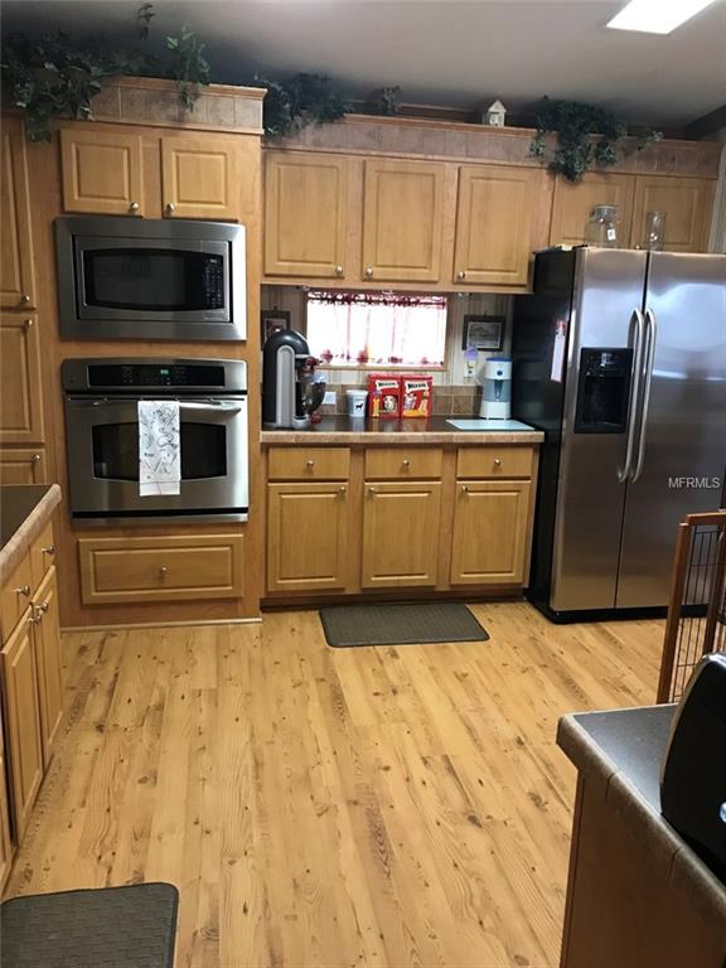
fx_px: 783
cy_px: 484
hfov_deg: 49.7
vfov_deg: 63.4
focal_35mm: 28
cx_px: 363
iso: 64
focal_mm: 3.99
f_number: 1.8
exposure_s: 1/15
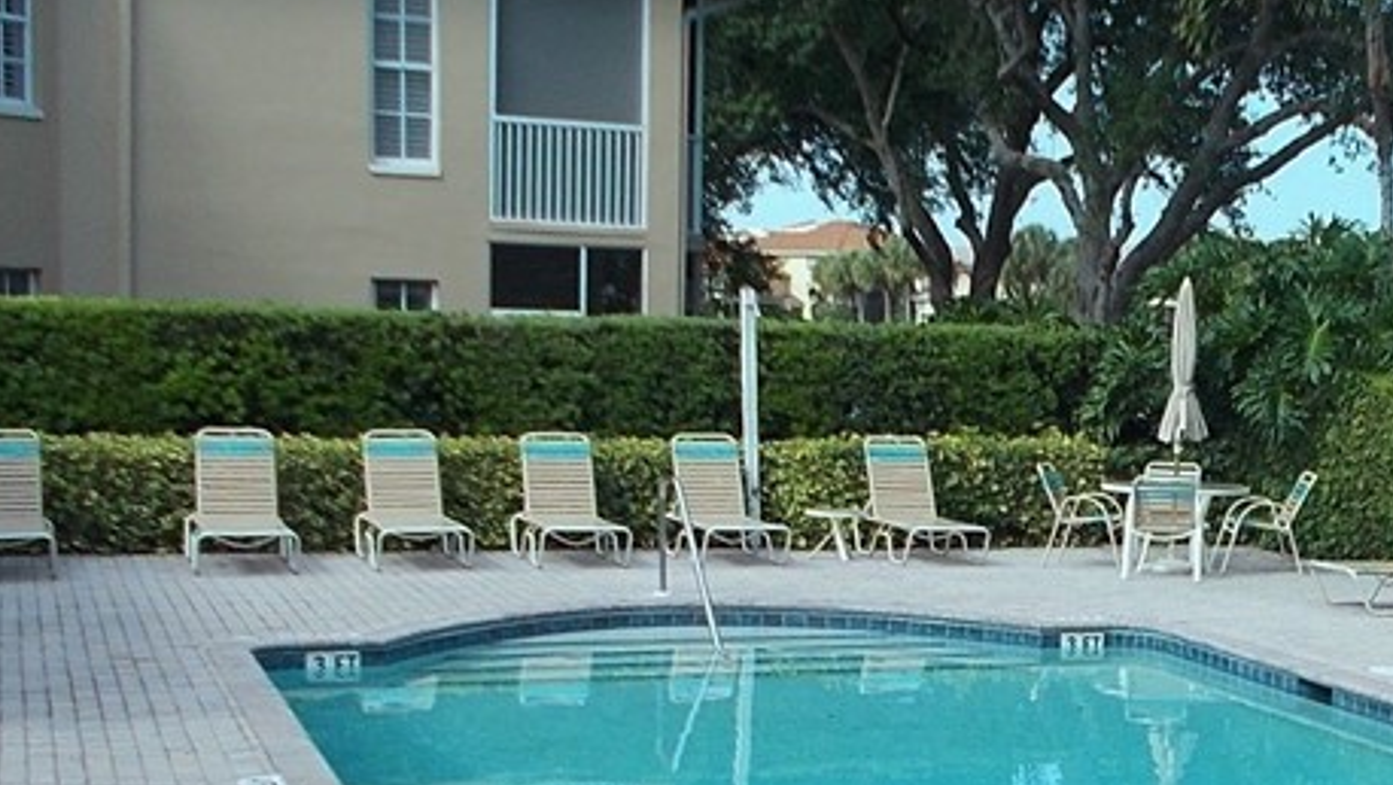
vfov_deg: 16.5
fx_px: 2697
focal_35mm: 73
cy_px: 609
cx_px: 1259
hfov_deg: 27.9
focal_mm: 5.3
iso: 80
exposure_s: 1/500
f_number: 3.4
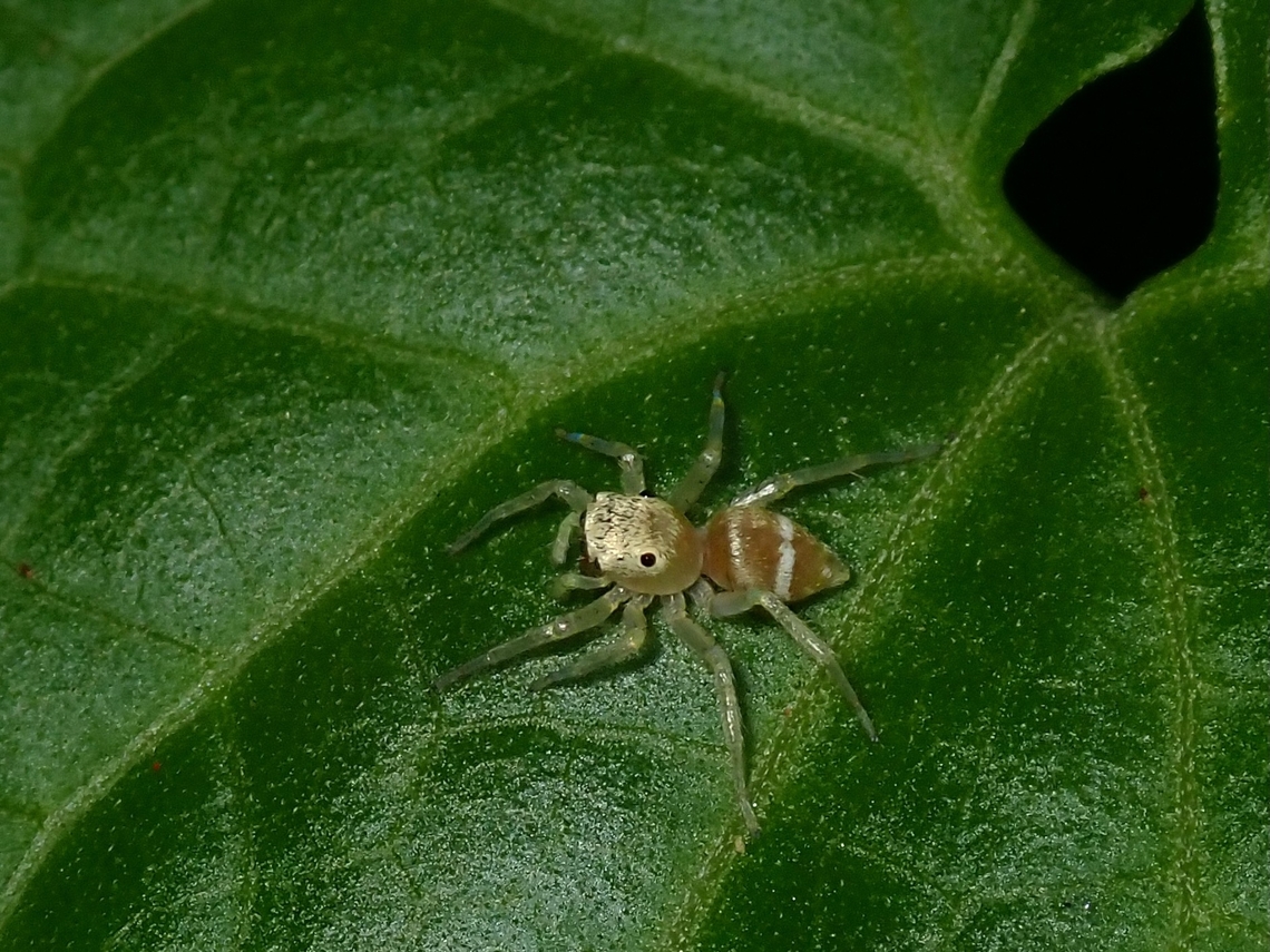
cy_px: 476
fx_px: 3669
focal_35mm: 100
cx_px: 635
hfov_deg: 19.6
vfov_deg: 14.8
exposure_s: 1/200
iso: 200
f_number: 6.3
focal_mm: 18
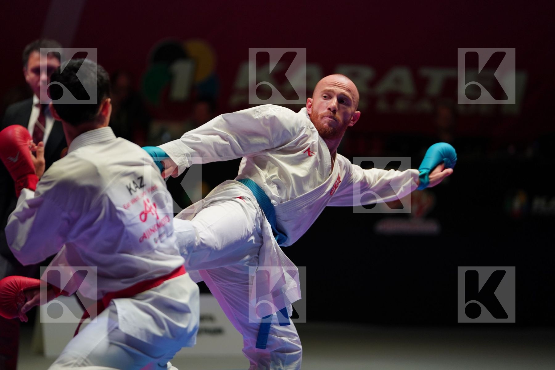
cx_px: 278
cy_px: 185
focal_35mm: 182
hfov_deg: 11.3
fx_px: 2806
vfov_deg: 7.5
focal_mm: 182
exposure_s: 1/1000
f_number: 2.8
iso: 1250
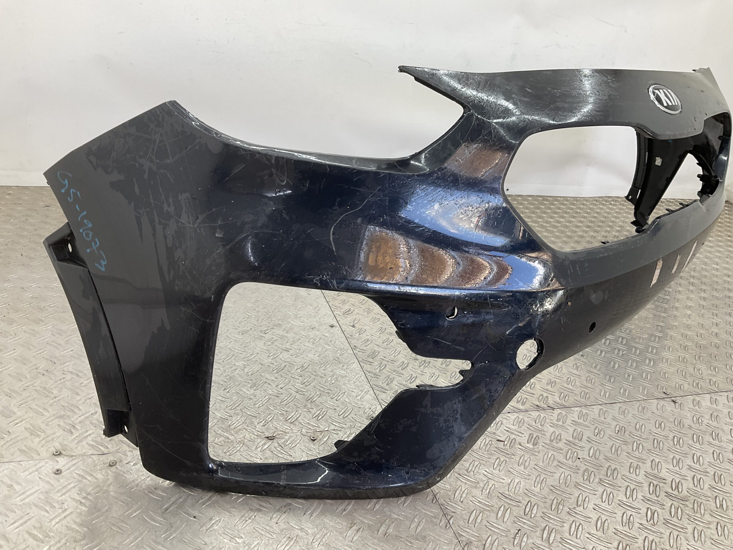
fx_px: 614
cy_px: 275
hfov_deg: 61.7
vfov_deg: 48.2
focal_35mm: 29
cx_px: 366
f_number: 1.8
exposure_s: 1/120
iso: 25
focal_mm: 3
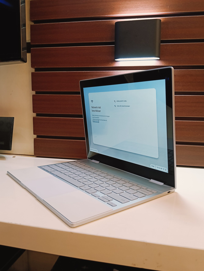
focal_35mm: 27
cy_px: 136
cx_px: 102
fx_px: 212
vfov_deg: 65.2
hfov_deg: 51.5
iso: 250
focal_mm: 3.98
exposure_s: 1/33.3
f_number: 1.8
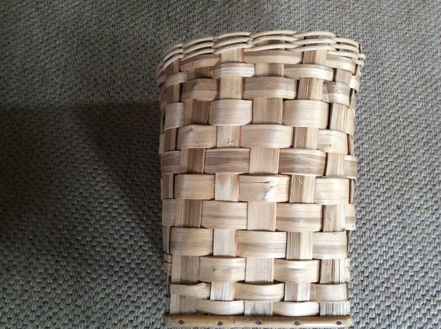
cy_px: 164
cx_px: 220
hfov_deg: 56.9
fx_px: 407
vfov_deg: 44.1
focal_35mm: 32
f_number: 2.4
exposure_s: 1/25
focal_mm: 3.3
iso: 160
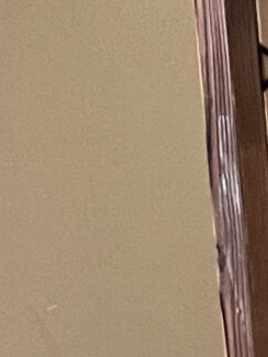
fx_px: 2103
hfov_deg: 6.2
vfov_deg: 9.7
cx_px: 999
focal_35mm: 204
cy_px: 269
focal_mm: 4.2
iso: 500
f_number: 1.6
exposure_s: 1/33
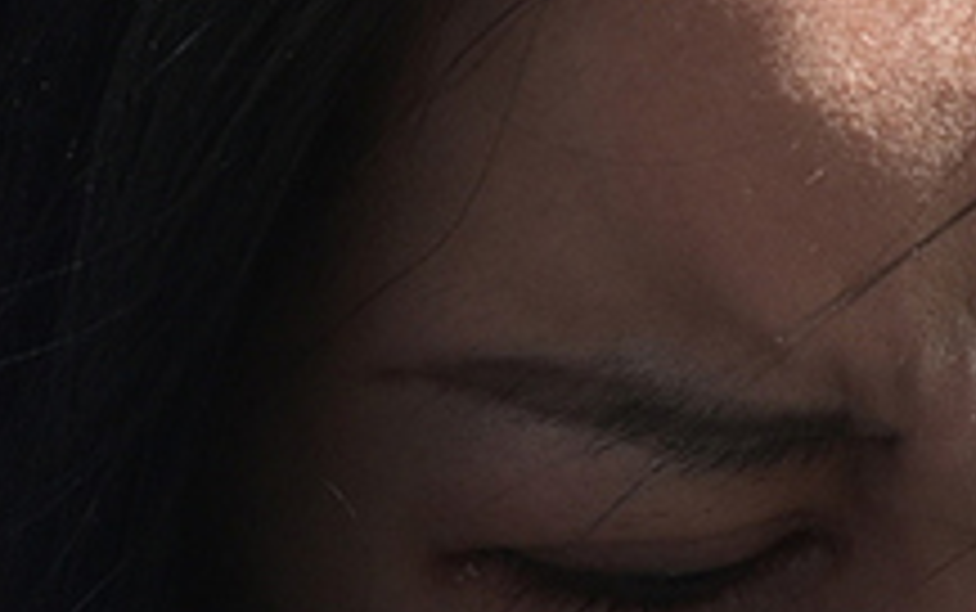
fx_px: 15945
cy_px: 907
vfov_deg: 2.2
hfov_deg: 3.5
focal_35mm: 599
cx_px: 927
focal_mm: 200
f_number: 4.5
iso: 100
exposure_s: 1/250
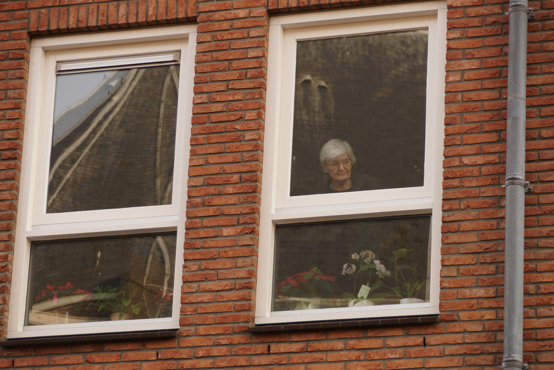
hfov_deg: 12.5
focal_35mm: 165
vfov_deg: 8.3
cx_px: 277
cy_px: 185
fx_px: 2539
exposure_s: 1/90
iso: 125
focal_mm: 110
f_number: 5.6
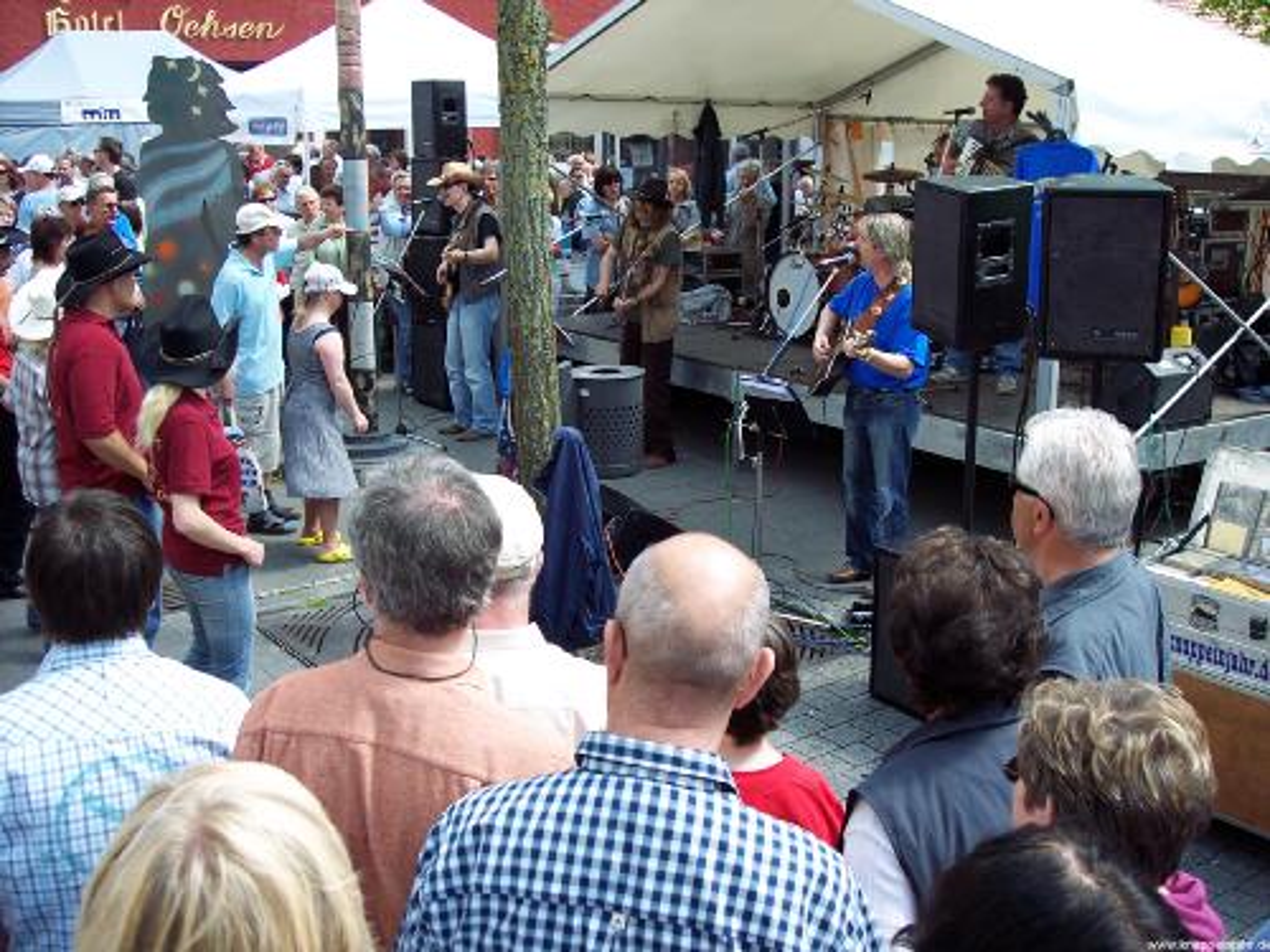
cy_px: 476
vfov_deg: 36.8
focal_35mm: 39
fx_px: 1431
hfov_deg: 47.9
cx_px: 635
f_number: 3.4
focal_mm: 8
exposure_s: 1/180
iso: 100
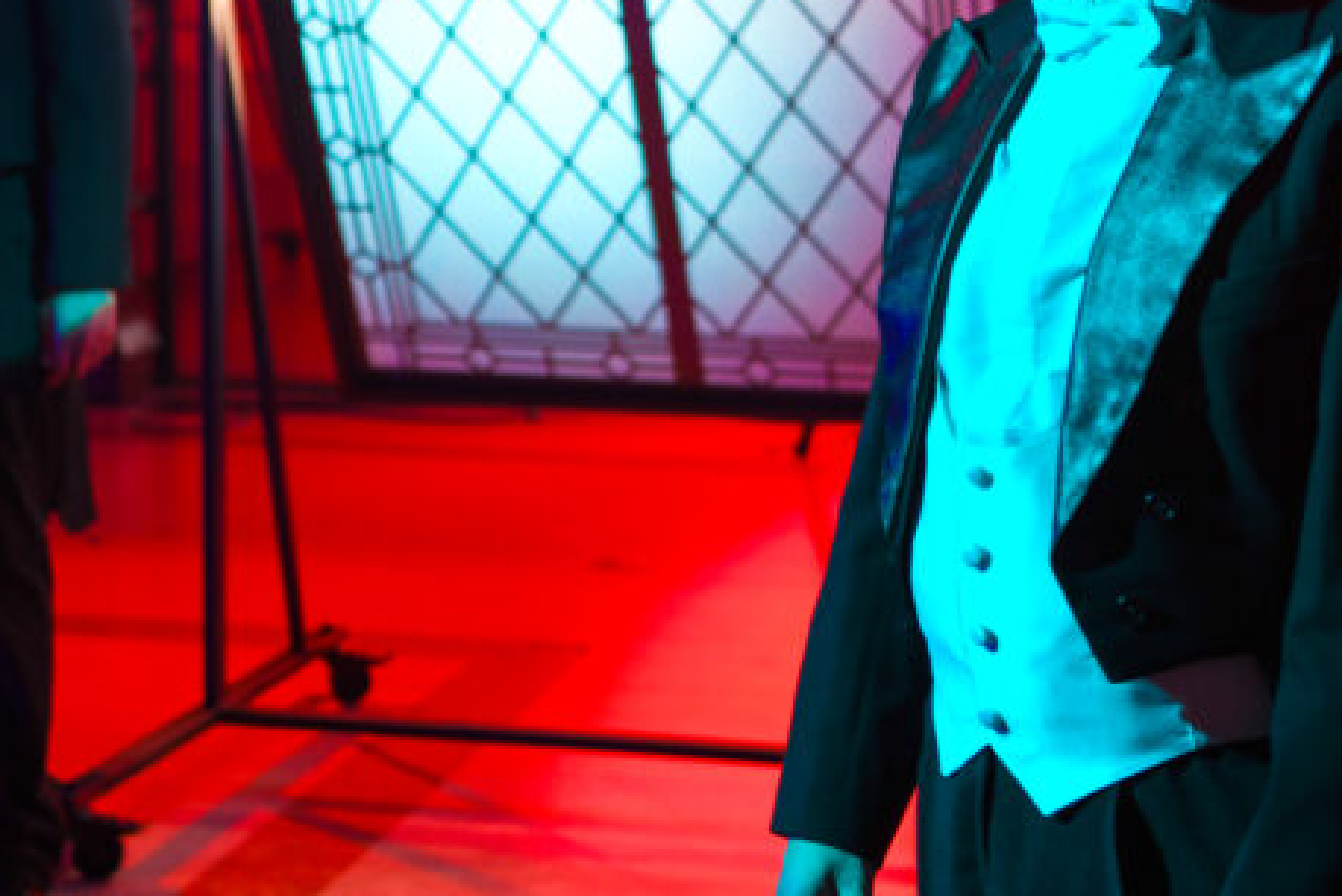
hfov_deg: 19.8
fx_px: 3841
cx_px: 458
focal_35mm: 103
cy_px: 137
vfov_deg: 13.2
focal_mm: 46
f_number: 2.8
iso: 500
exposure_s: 1/40
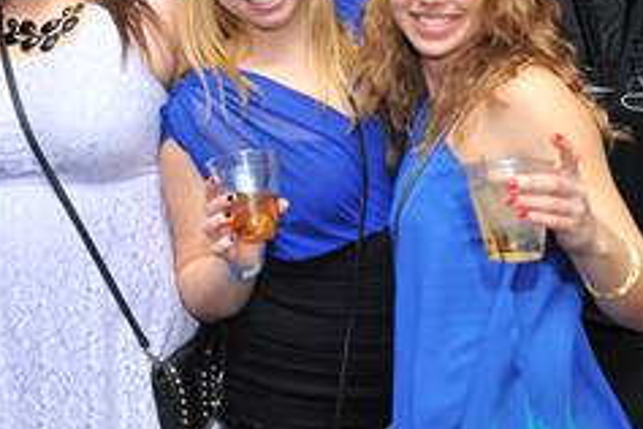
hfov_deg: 22.3
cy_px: 22
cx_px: 19
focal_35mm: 88
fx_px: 1572
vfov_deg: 15.3
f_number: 4.5
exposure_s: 1/100
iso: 1000
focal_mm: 38
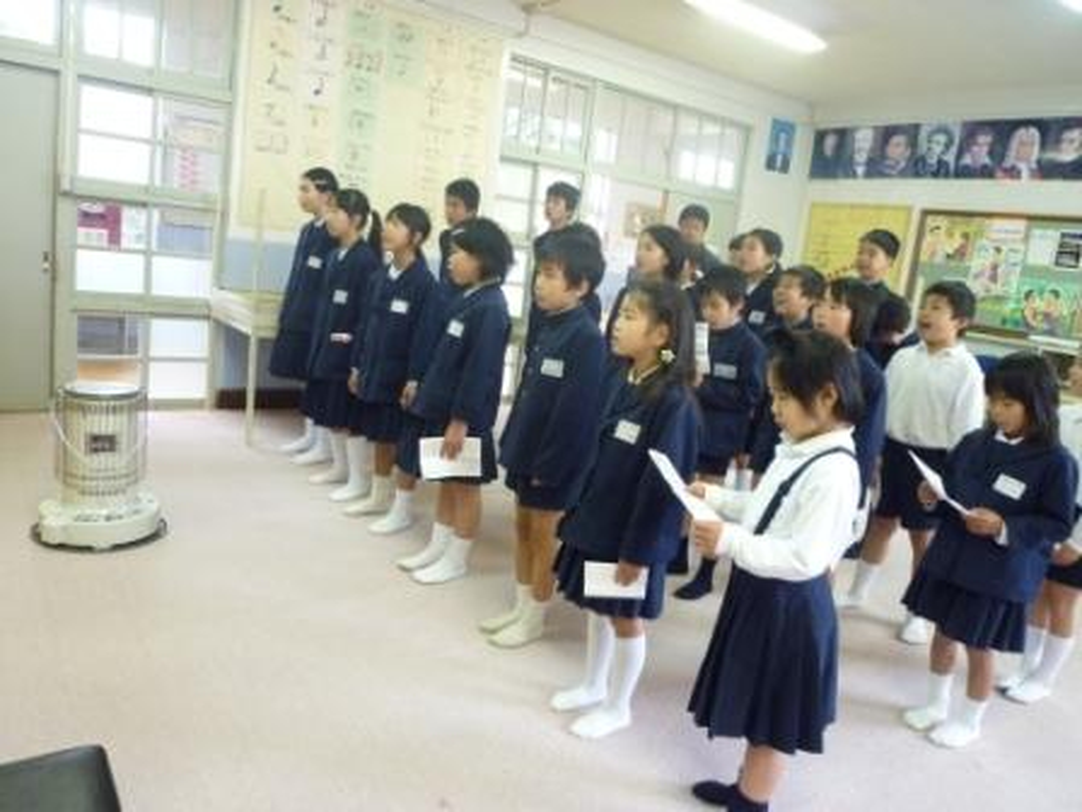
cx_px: 541
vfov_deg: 54.9
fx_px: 781
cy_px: 406
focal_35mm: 25
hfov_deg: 69.4
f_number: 2.8
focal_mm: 4.5
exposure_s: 1/20
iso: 400
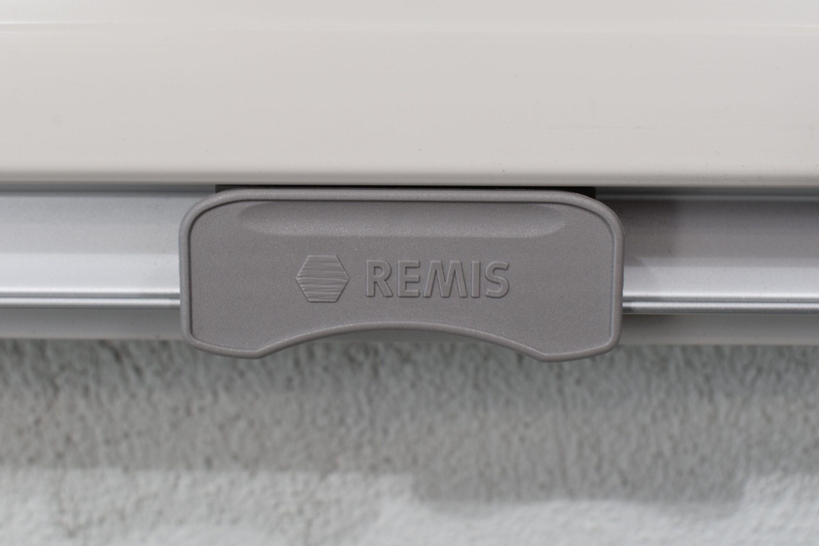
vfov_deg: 28.1
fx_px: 1092
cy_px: 273
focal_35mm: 48
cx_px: 410
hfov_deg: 41.1
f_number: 8
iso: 280
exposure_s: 1/60
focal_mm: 32
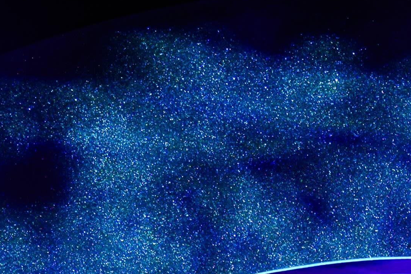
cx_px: 479
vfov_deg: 4.6
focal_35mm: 285
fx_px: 3253
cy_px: 882
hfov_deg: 7.2
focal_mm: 38
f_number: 2.8
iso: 400
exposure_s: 1/250
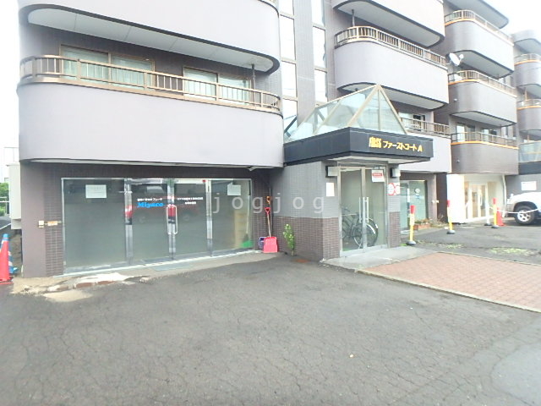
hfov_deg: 79.0
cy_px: 203
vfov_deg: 63.4
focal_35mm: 21
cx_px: 270
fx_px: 328
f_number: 3.5
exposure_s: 1/200
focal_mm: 3.7
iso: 800
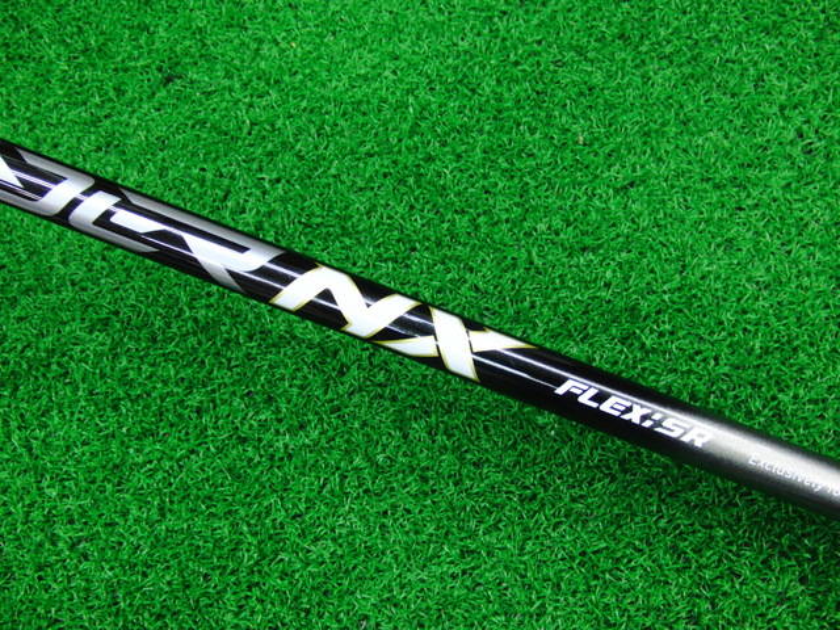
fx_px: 898
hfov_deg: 50.1
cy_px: 315
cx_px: 420
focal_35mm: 37
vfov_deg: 38.7
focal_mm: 6.42
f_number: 3.6
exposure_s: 1/30
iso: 400
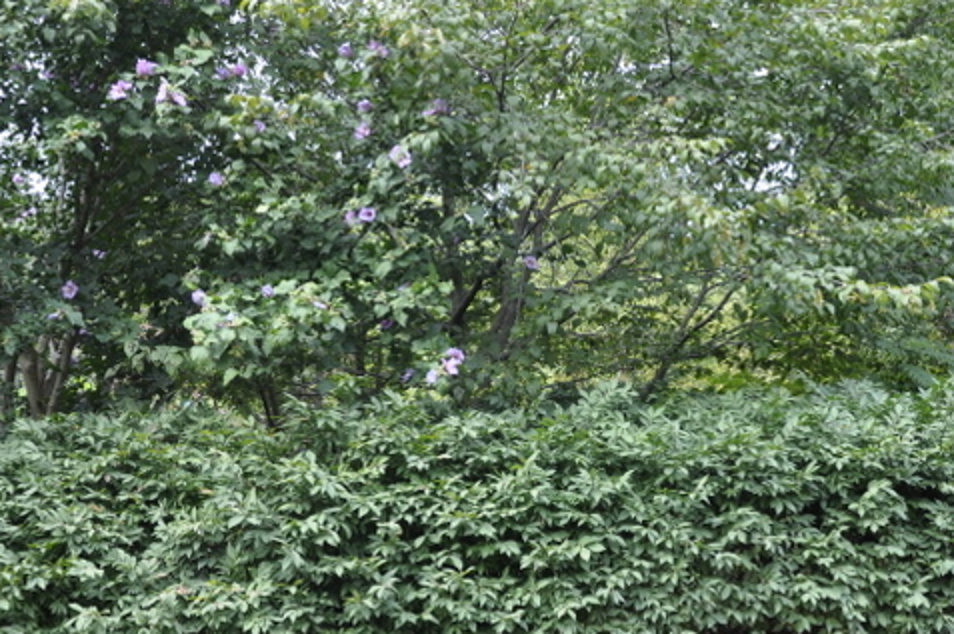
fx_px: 1399
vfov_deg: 25.4
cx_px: 572
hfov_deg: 37.5
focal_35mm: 53
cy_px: 432
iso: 200
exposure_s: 1/125
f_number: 5.6
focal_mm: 21
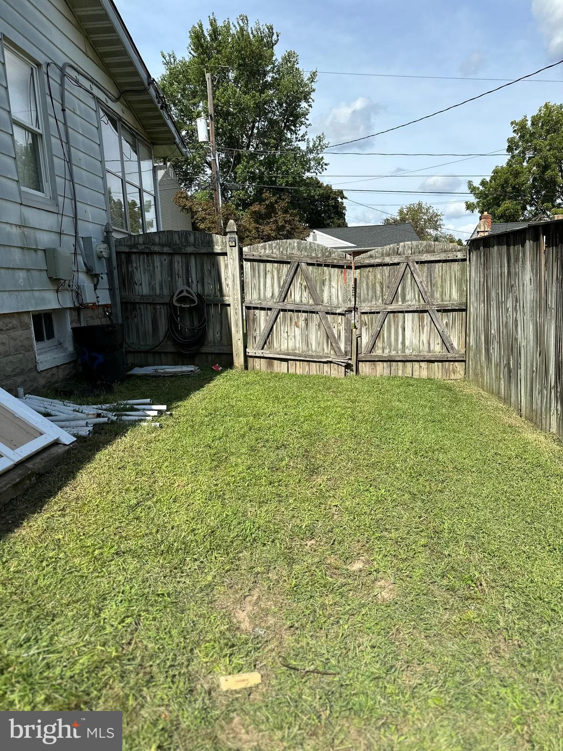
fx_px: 520
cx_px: 282
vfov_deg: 71.6
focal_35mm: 24
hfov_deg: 56.8
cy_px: 376
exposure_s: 1/5000
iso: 80
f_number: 1.78
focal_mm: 6.86
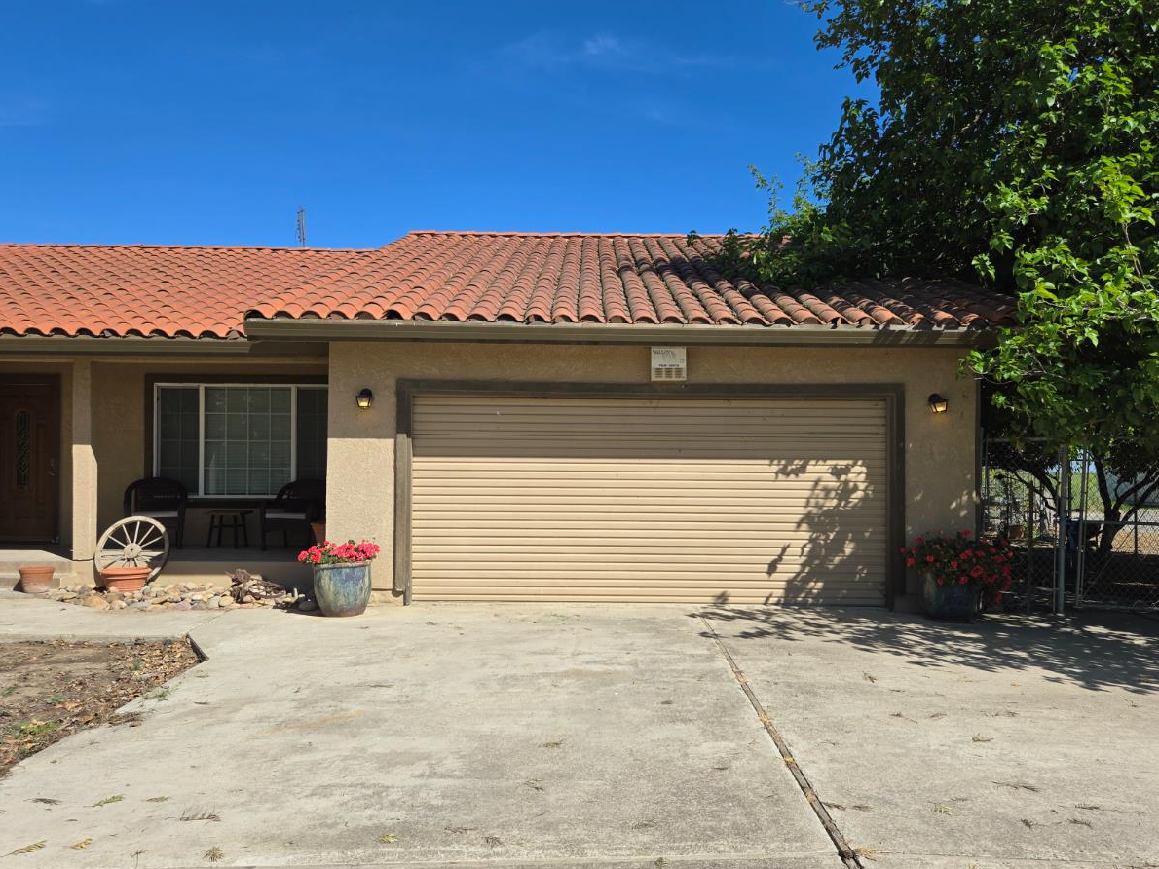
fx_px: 971
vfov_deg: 48.2
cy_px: 471
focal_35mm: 29
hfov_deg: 61.7
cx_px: 580
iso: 25
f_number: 1.8
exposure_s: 1/2417
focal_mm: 5.4
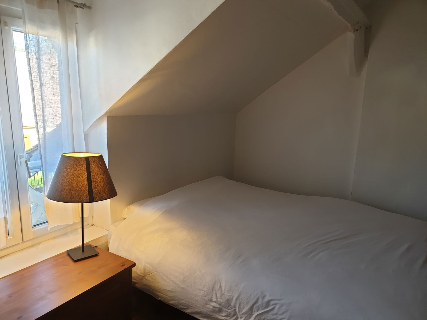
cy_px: 160
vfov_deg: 53.1
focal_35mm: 26
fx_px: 321
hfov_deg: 67.3
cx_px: 214
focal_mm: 4.3
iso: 64
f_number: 2.4
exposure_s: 1/50
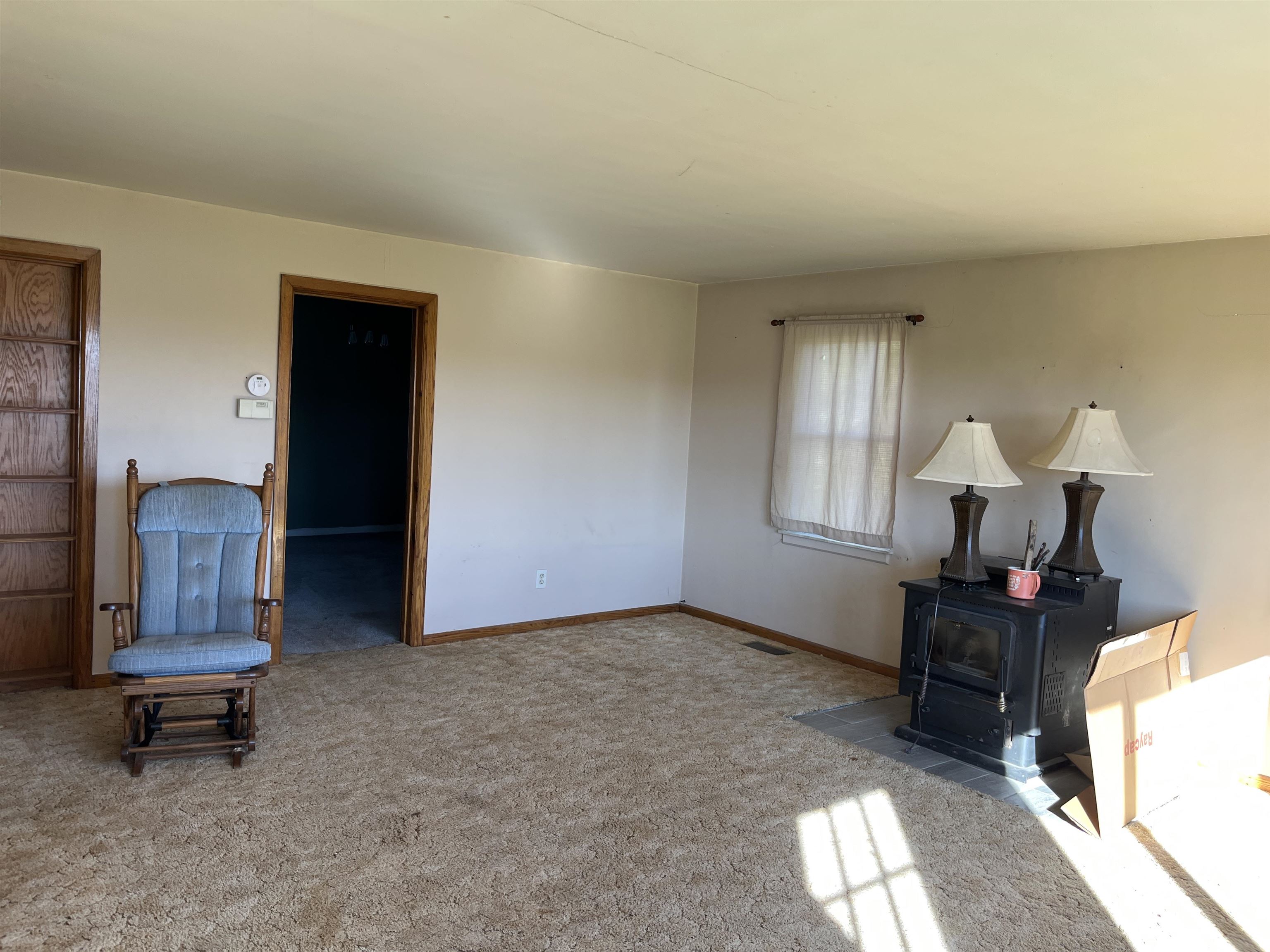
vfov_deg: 53.1
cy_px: 476
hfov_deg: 67.3
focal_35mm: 26
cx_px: 635
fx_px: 954
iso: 50
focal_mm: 5.1
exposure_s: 1/121
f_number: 1.6
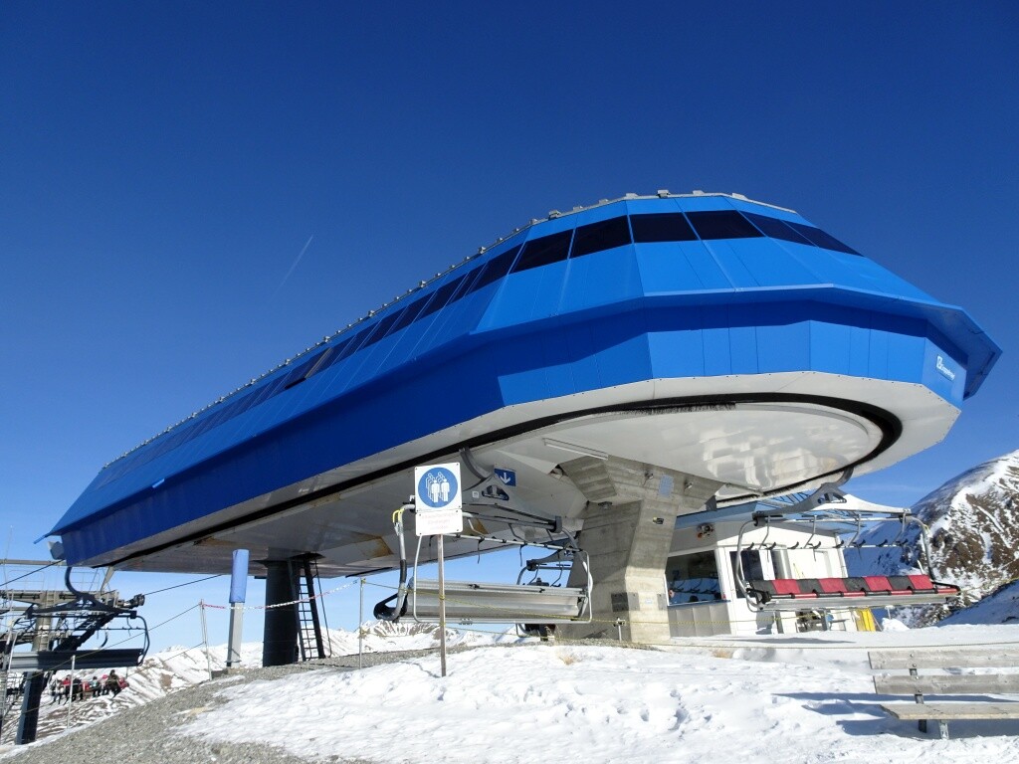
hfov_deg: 71.6
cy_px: 382
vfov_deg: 56.8
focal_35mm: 24
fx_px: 706
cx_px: 510
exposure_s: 1/1000
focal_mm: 4.1
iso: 80
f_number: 3.5
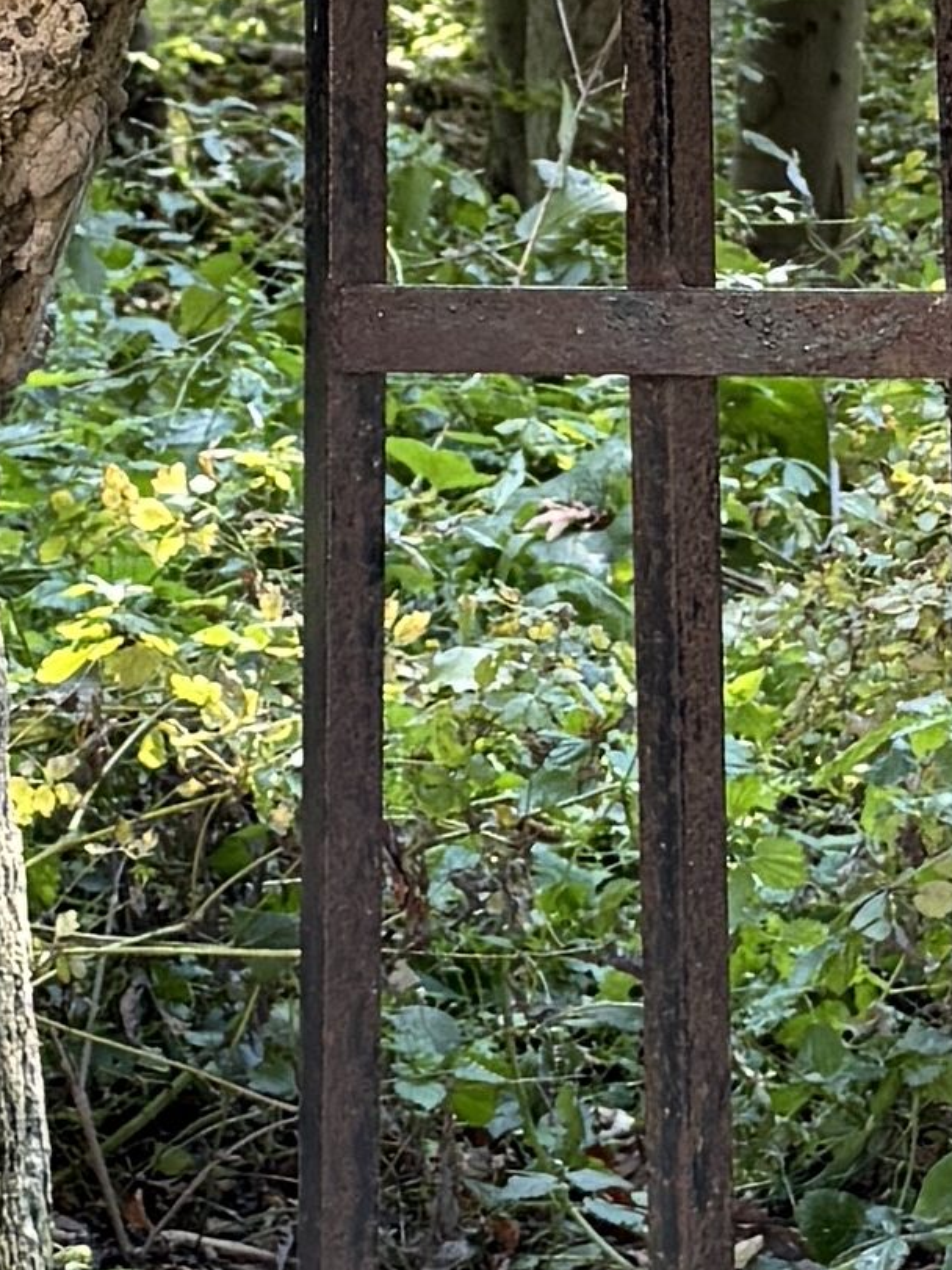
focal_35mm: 169
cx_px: 968
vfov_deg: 11.7
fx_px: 6199
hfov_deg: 8.7
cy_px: 381
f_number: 1.78
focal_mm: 6.76
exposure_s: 1/121
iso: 160
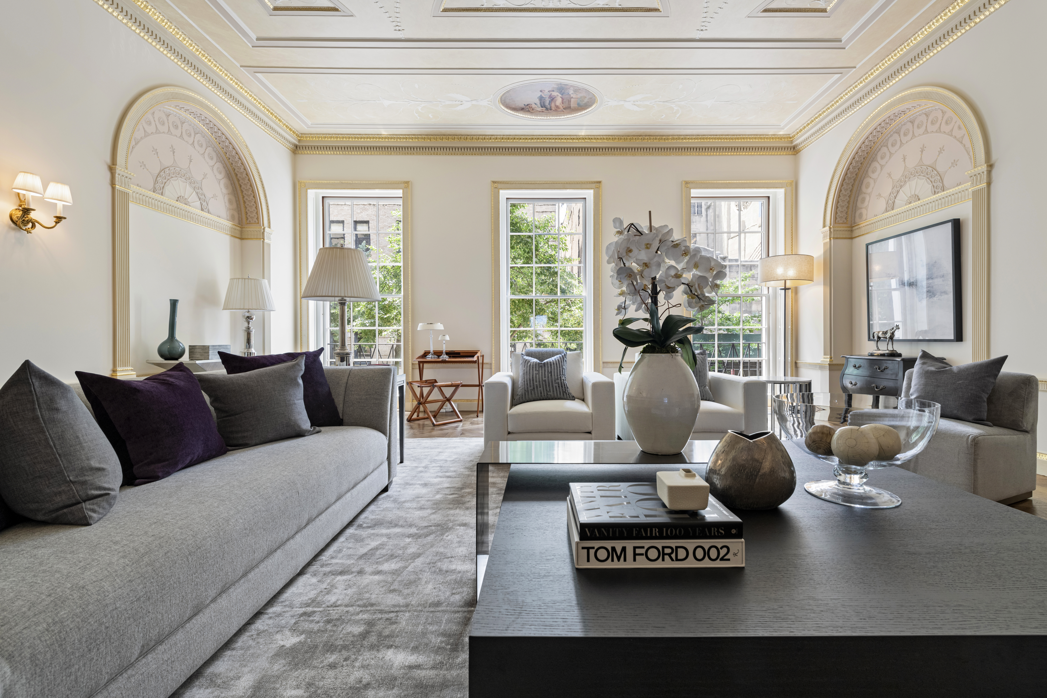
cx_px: 524
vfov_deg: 73.7
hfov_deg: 96.7
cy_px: 349
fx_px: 465
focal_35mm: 16
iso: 400
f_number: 8
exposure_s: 1/5
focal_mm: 16
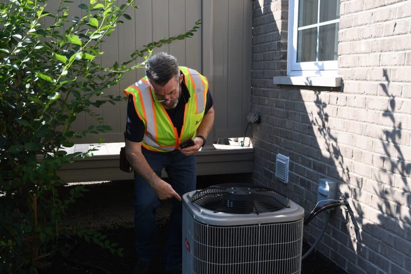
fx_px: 457
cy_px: 137
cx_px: 206
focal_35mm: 40
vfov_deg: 33.4
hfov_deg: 48.5
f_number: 7.1
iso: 320
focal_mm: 27
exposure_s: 1/200
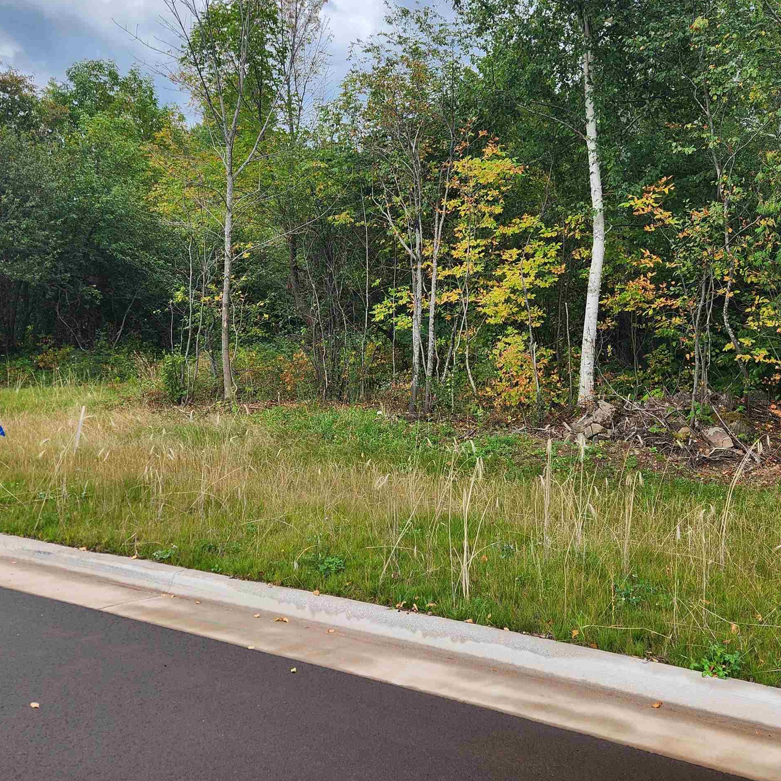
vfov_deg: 49.5
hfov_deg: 49.5
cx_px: 458
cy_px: 321
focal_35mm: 33
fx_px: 842
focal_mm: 5.4
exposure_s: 1/282
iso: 20
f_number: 1.8
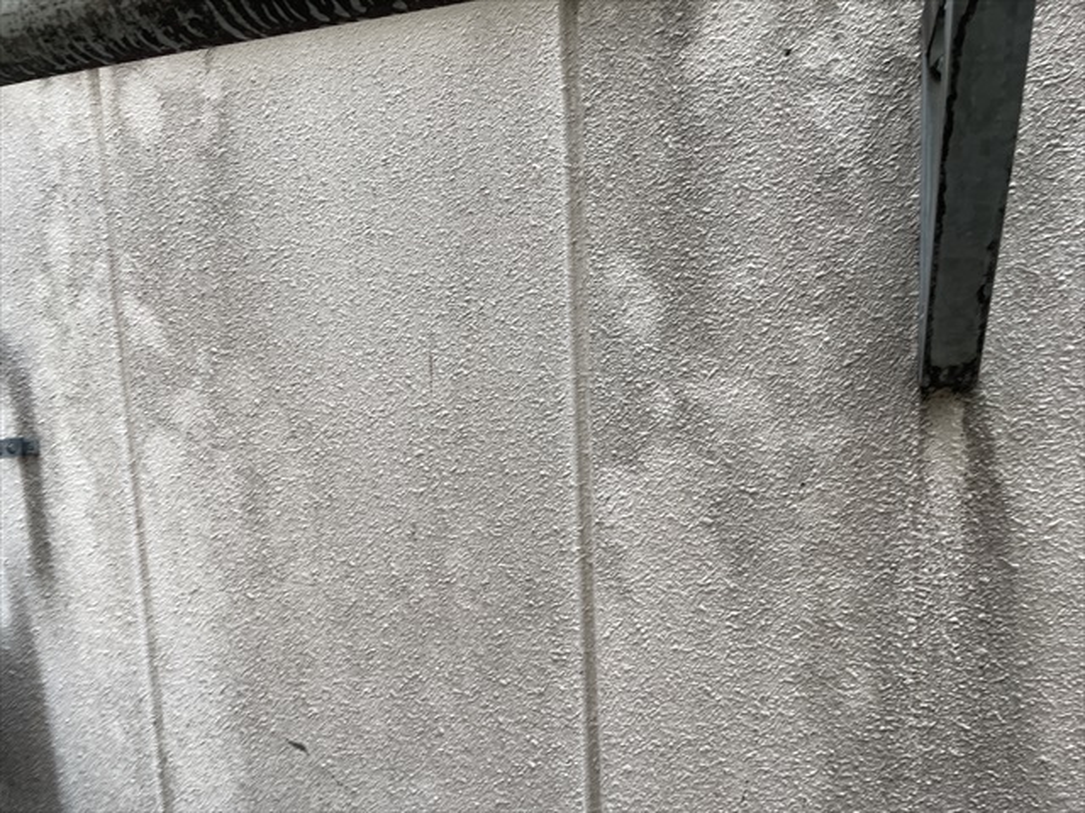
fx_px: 815
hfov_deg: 67.3
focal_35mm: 26
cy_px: 406
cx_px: 542
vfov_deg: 53.1
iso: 64
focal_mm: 4.2
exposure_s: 1/121
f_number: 1.6
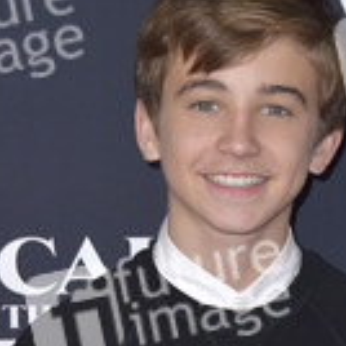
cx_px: 234
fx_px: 3879
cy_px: 431
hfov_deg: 5.1
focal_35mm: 343
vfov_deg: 5.1
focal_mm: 135
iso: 320
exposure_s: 1/250
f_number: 7.1
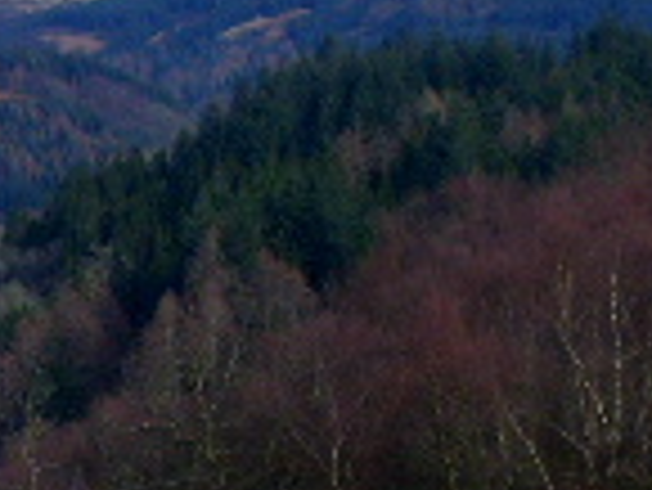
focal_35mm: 317
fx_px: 5976
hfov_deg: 6.2
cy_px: 454
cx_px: -306
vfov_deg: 4.7
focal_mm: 12
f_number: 3.9
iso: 50
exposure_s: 1/500
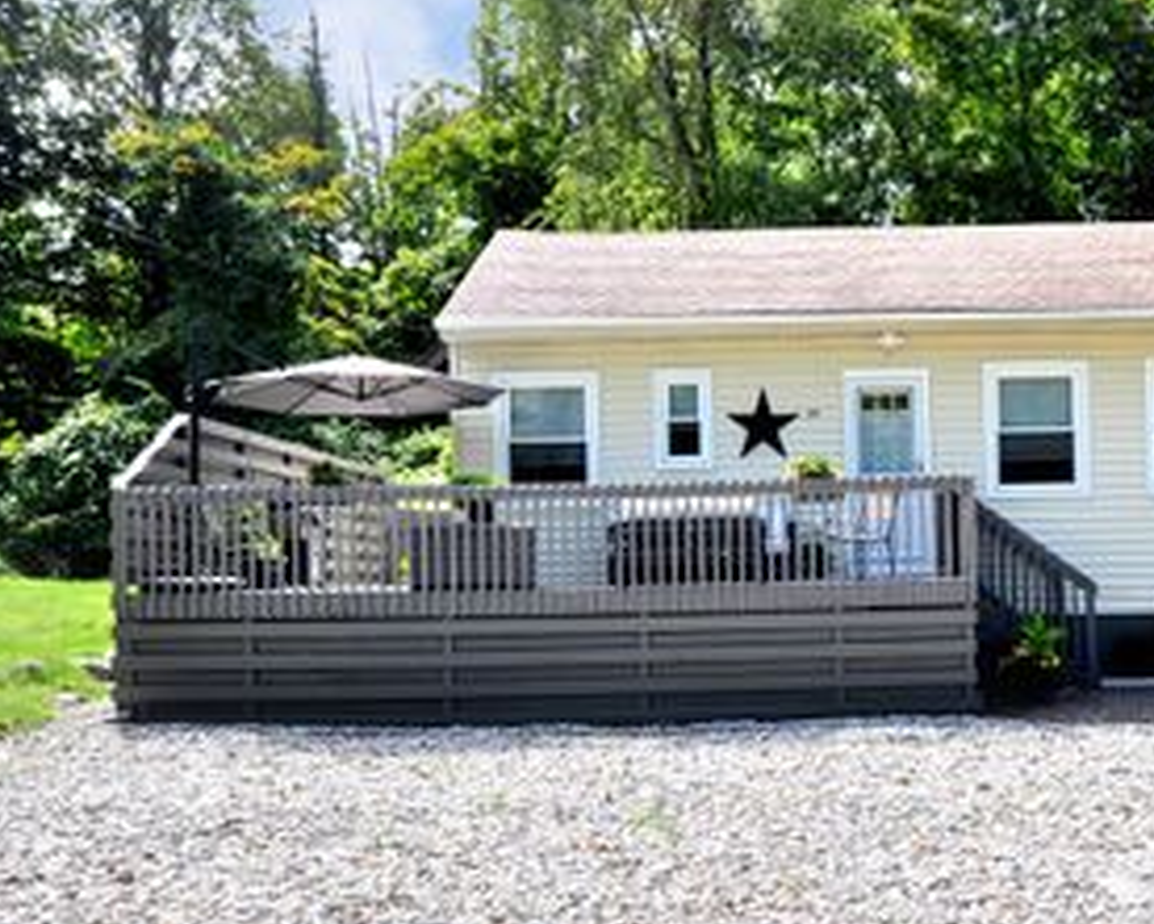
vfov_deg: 29.6
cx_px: 886
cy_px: 544
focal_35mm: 51
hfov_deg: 35.7
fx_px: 1742
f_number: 7.1
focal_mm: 20
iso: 200
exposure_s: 1/200
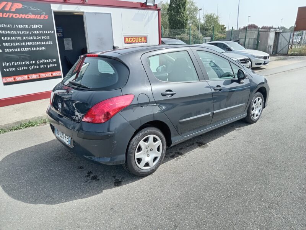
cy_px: 115
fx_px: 221
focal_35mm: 25
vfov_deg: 54.9
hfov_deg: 69.4
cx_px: 153
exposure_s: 1/233
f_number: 1.8
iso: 103
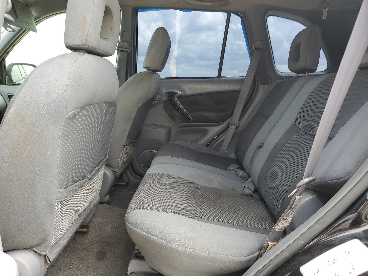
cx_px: 184
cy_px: 138
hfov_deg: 67.3
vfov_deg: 53.1
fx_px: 276
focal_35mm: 26
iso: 50
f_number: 1.5
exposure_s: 1/217
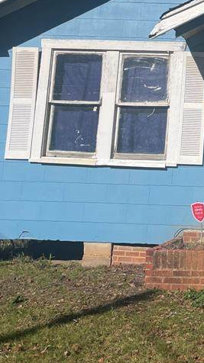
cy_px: 75
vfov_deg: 33.4
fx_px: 588
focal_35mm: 61
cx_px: 281
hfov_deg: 18.1
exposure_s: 1/8403
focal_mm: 5.1
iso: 50
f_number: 1.6
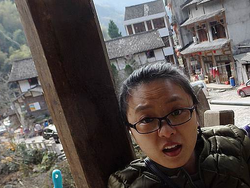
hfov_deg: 36.7
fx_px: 361
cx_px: 204
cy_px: 164
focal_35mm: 50
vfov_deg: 28.2
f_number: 3
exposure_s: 1/400
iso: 100
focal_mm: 4.5
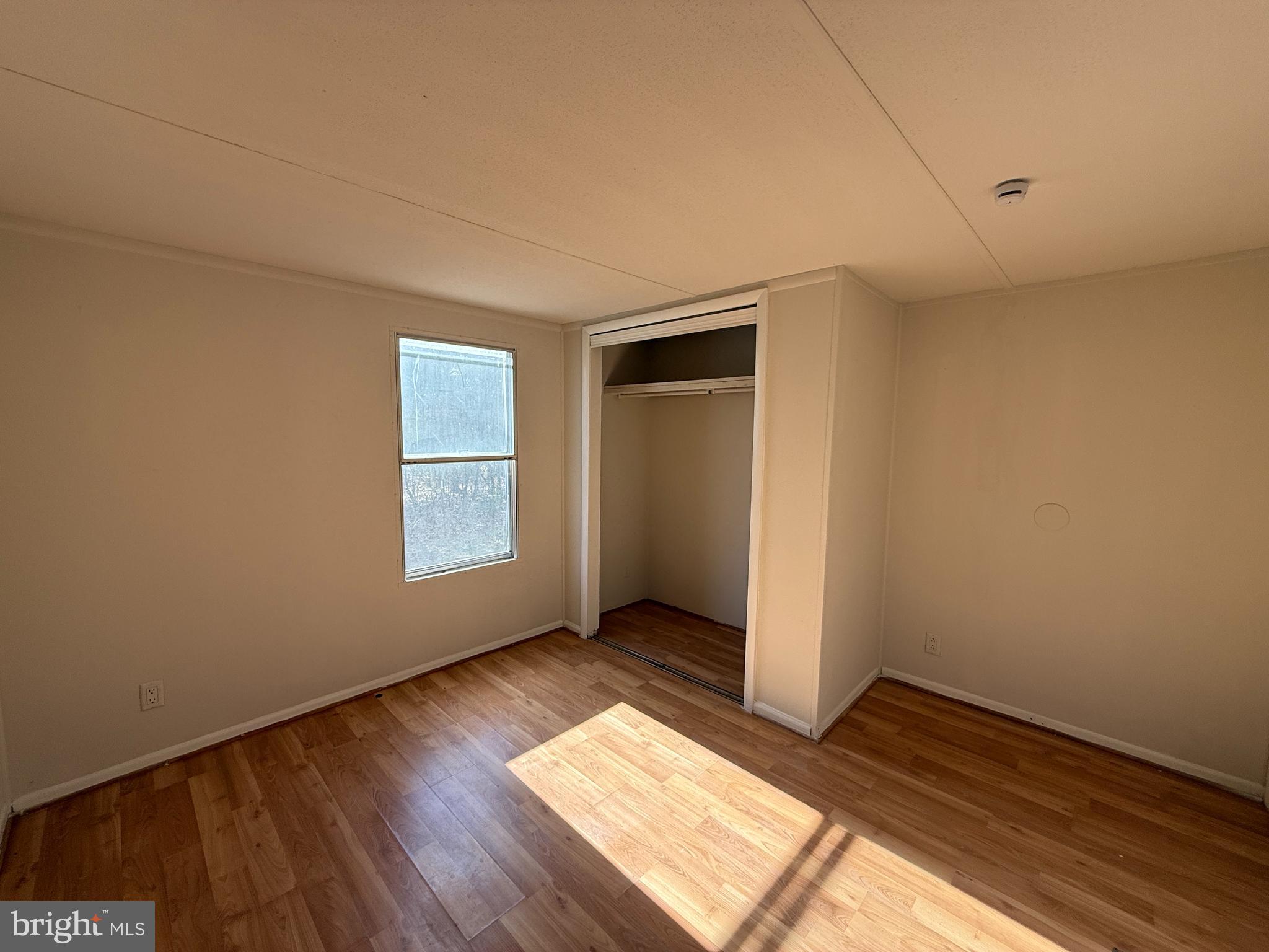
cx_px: 634
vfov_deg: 85.7
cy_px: 476
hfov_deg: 102.1
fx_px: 513
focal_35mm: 14
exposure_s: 1/181
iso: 64
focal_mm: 2.22
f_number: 2.2
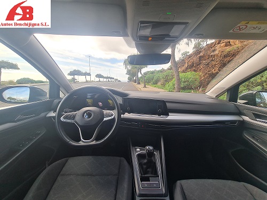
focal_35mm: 13
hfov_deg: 106.2
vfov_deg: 89.9
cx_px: 134
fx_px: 100
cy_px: 100
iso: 64
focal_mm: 2.2
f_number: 2.2
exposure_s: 1/381
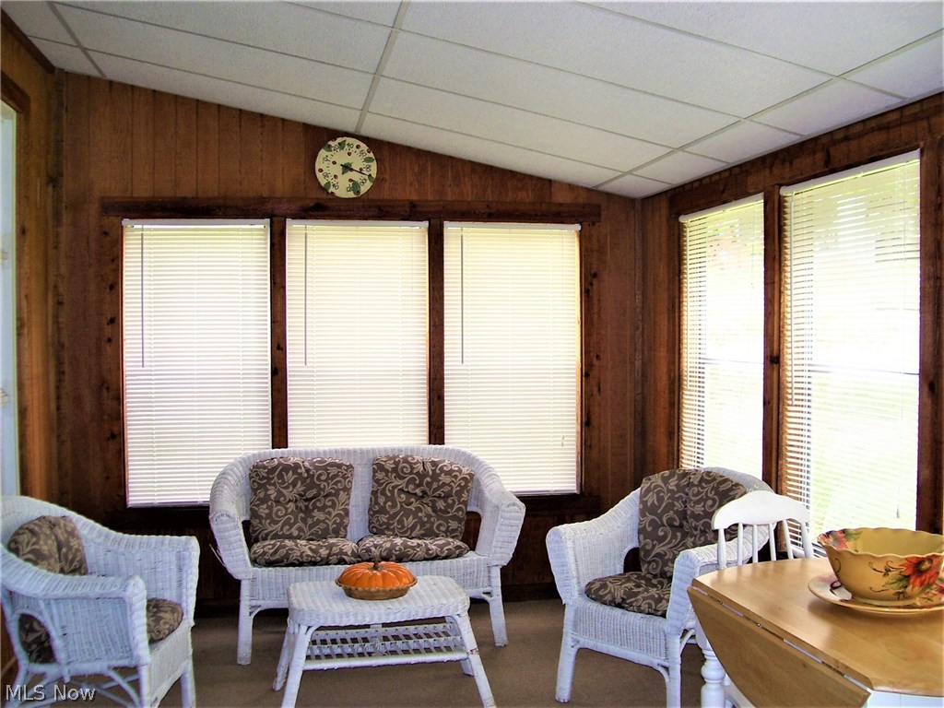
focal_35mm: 36
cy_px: 354
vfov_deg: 39.7
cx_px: 472
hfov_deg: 51.4
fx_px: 982
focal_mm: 6
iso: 80
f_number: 2.7
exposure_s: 1/60
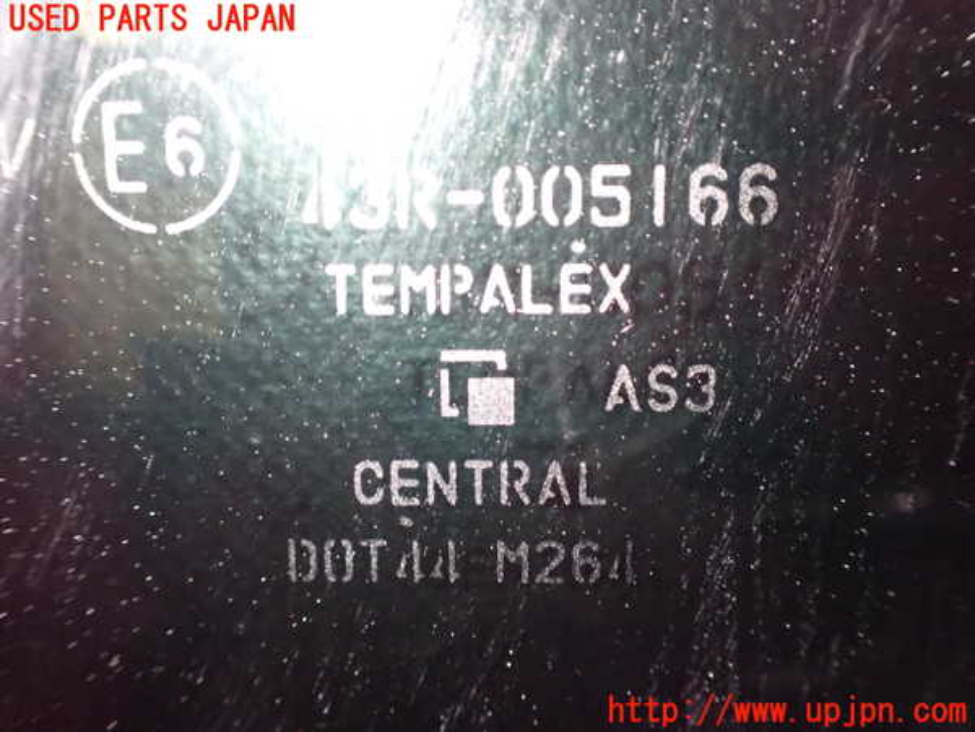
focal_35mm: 30
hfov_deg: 60.0
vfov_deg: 46.8
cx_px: 488
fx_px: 845
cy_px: 366
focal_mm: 5.4
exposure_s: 1/30
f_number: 2.3
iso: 1250
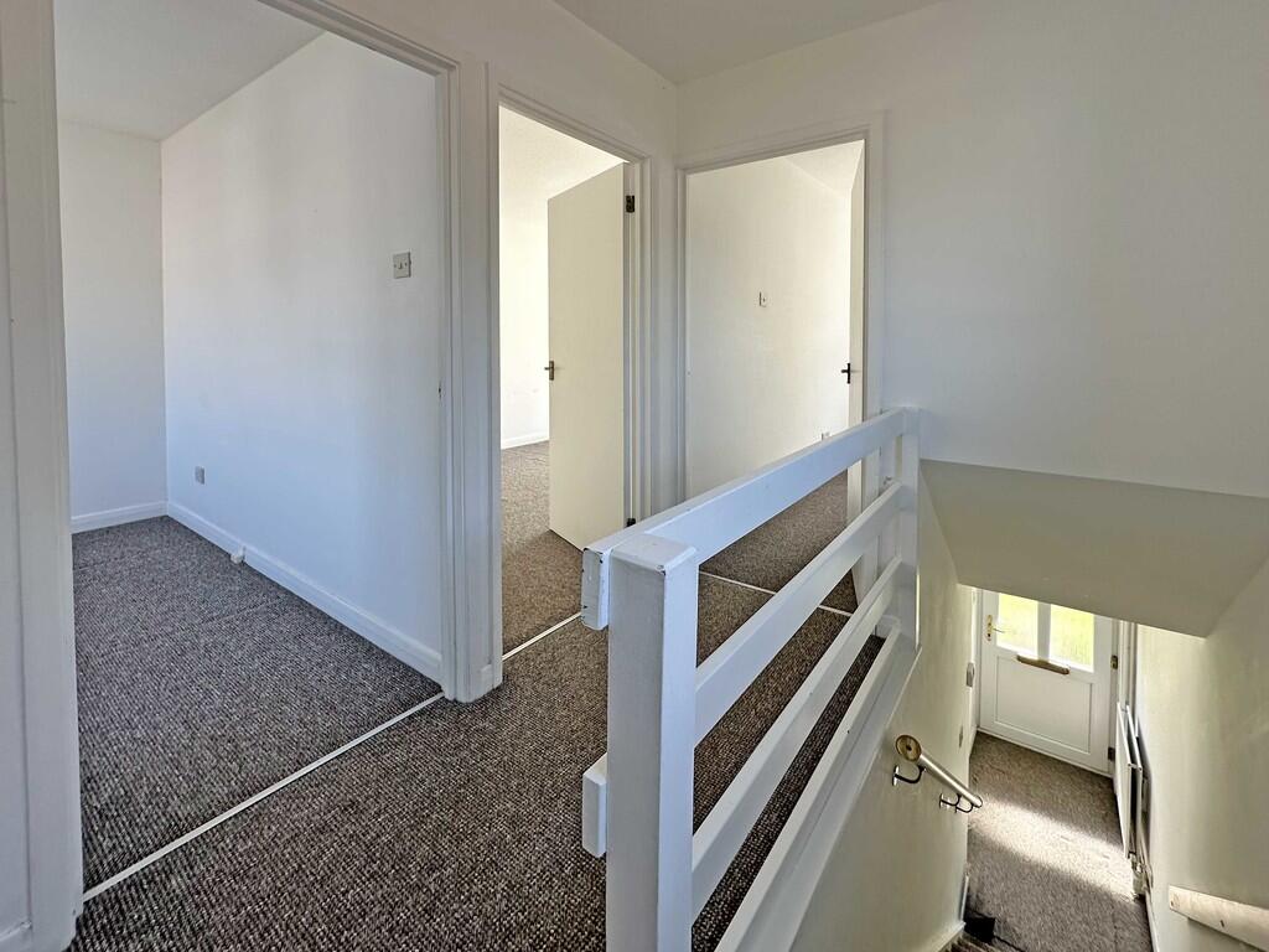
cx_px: 634
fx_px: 513
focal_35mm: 14
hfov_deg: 102.1
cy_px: 476
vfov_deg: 85.7
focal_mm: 2.22
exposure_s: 1/130
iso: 40
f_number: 2.2
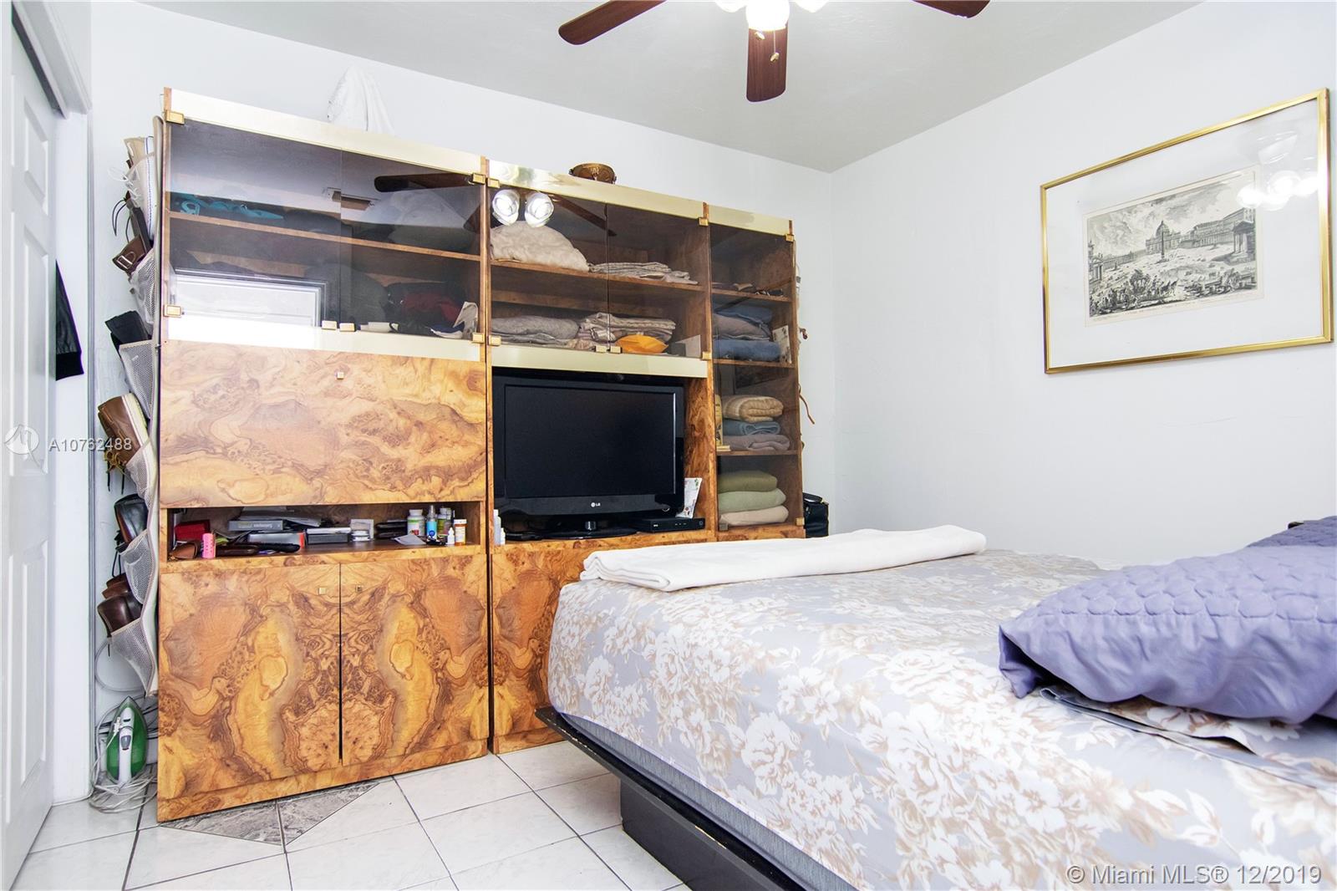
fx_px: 668
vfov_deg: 67.4
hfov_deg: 90.0
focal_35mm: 18
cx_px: 668
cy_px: 446
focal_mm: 12
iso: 800
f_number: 4.5
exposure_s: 1/80
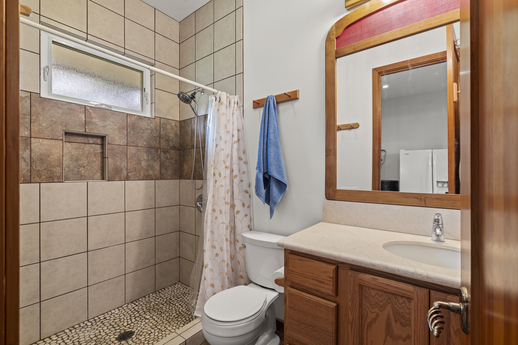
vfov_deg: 73.7
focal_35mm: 16
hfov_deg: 96.7
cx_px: 259
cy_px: 172
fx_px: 230
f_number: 8
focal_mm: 16
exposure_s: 2
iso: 100
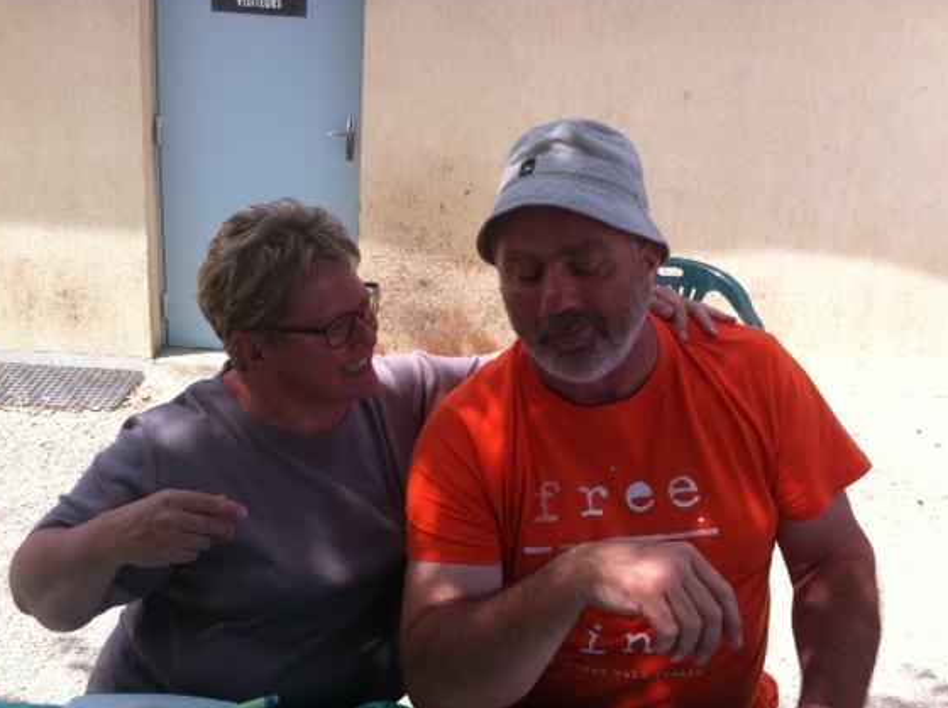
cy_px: 383
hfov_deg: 46.9
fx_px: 1094
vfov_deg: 35.8
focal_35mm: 40
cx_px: 467
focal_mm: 3.85
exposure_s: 1/628
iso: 80
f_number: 2.8
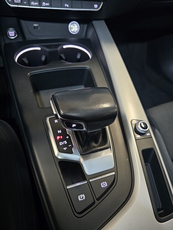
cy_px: 115
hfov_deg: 58.9
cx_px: 86
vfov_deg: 73.9
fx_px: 153
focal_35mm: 23
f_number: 1.7
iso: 800
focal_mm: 6.3
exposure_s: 1/24
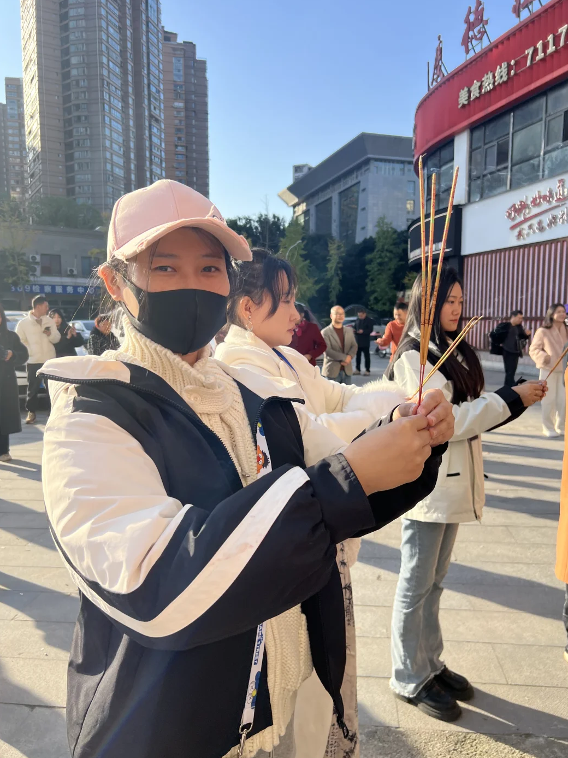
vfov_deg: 65.3
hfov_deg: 51.3
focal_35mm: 27
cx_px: 293
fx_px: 591
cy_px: 381
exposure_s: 1/1511
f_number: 1.5
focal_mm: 5.7
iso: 50
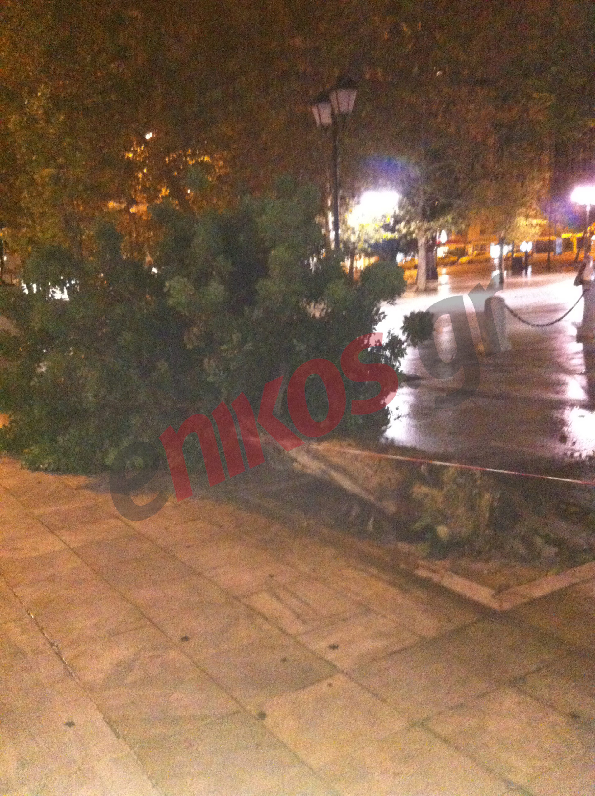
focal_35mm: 35
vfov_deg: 52.7
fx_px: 804
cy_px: 398
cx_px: 298
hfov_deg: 40.6
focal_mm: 3.85
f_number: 2.8
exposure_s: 1/15
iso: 1000
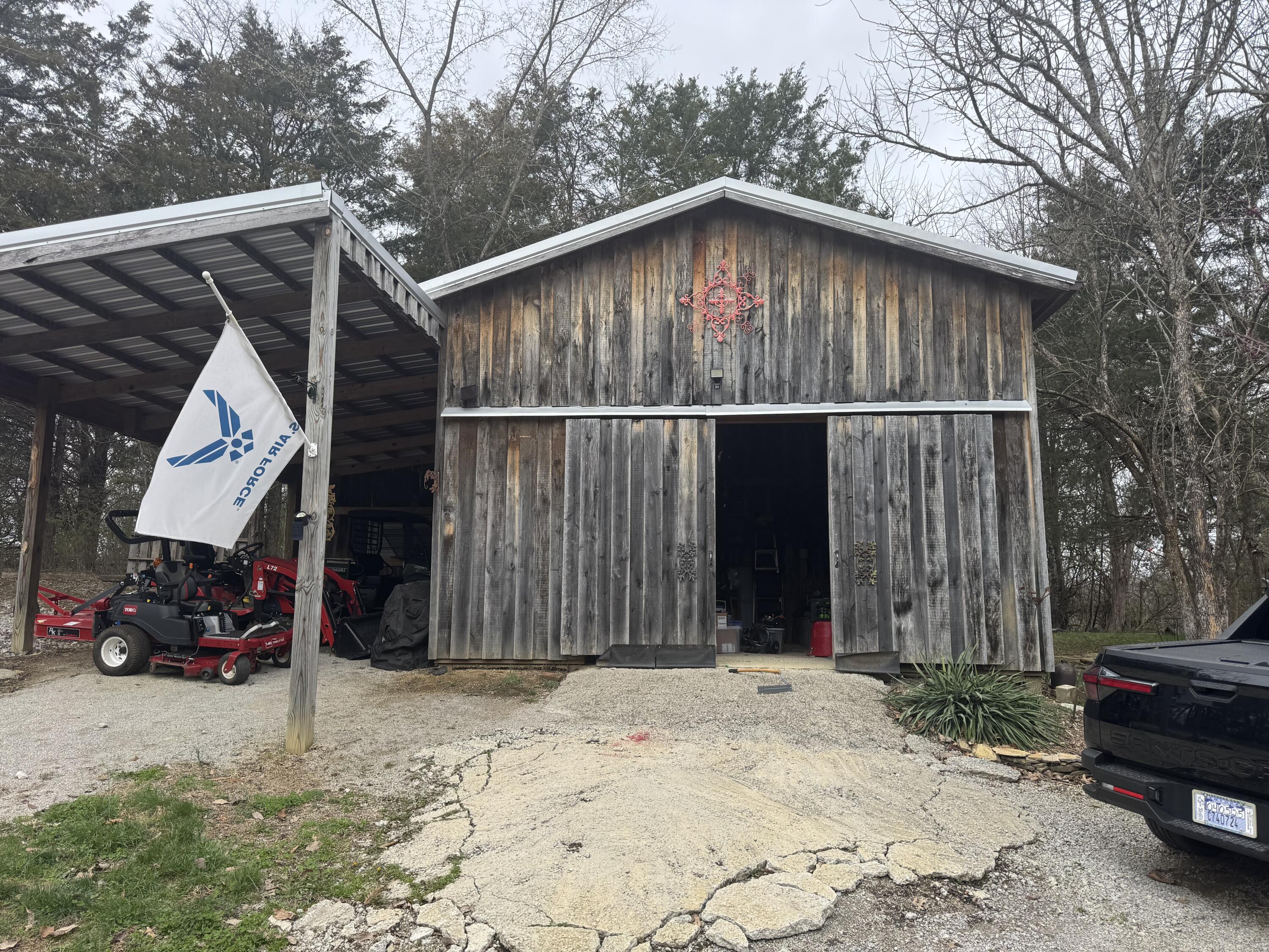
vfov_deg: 56.8
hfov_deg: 71.6
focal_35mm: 24
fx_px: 880
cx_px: 634
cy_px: 476
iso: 80
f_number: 1.78
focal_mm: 6.76
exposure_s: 1/1172
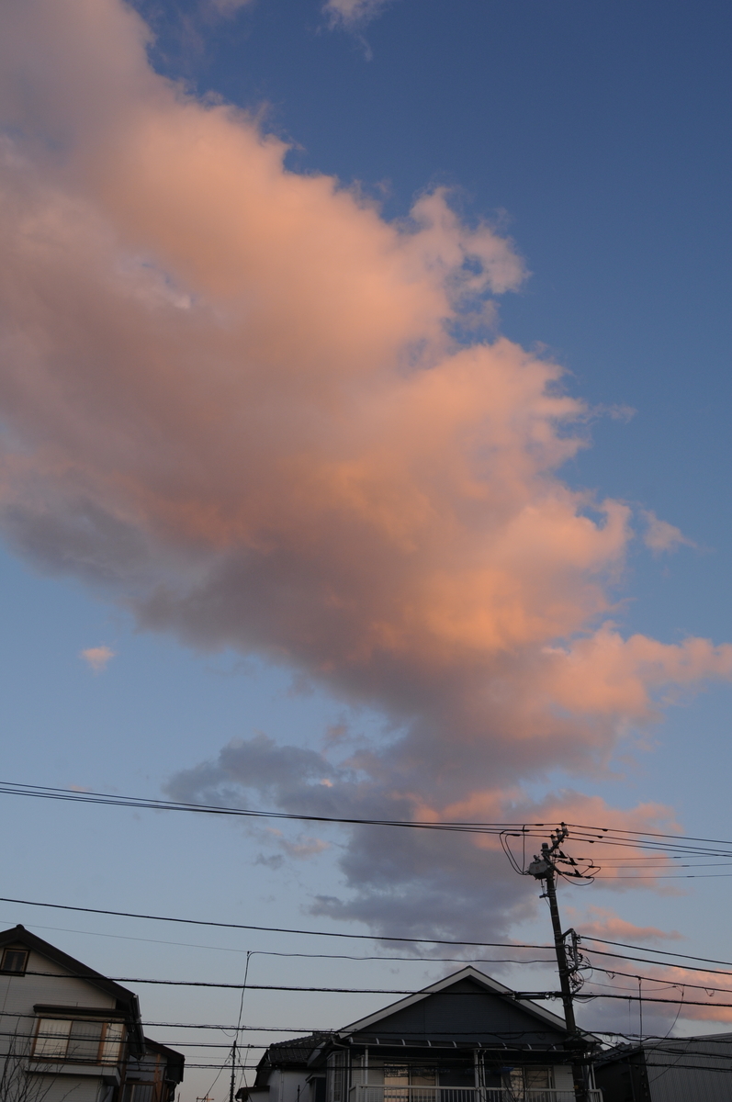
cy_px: 551
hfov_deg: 47.8
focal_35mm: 27
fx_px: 826
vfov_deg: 67.4
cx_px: 366
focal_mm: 18
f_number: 8
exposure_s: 1/60
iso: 200
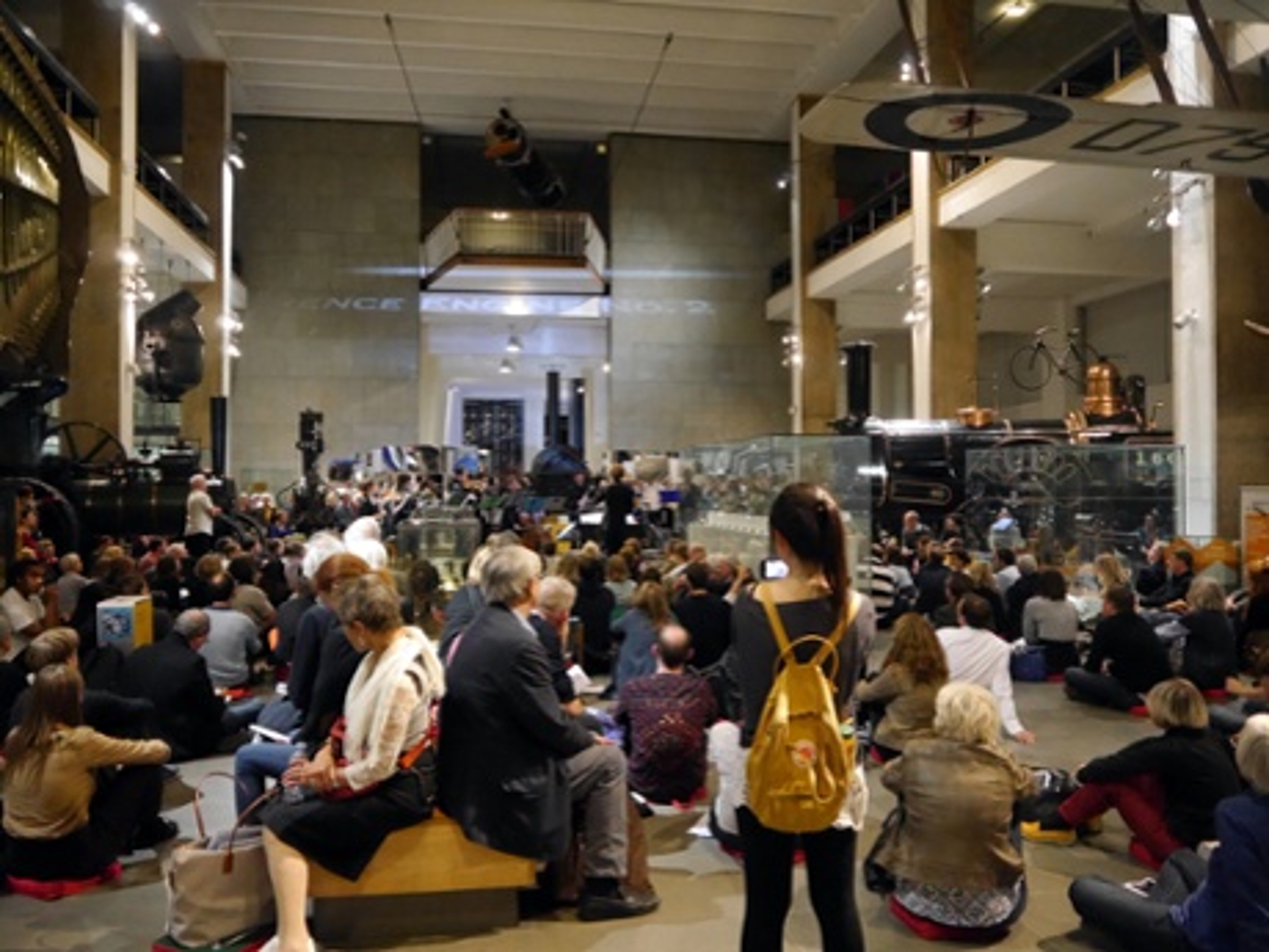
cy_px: 476
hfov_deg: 63.4
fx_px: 1026
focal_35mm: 28
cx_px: 634
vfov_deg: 49.7
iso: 3200
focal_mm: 14
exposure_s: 1/20
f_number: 3.5
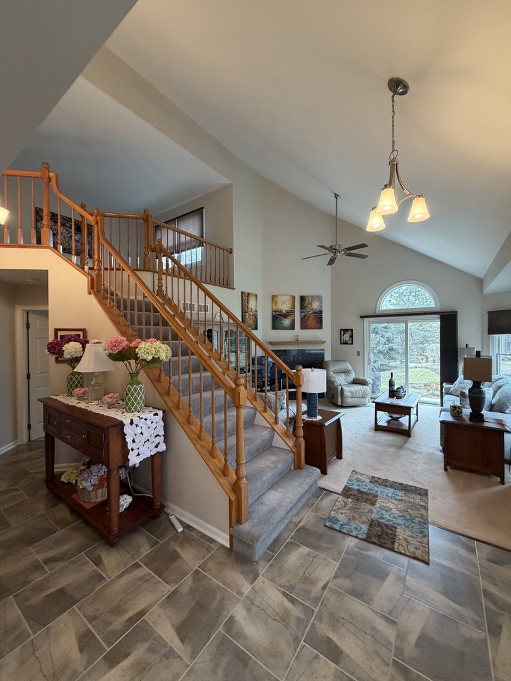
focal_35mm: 14
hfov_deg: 85.7
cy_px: 340
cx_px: 256
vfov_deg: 102.1
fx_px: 276
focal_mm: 2.22
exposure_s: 1/60
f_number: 2.2
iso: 250
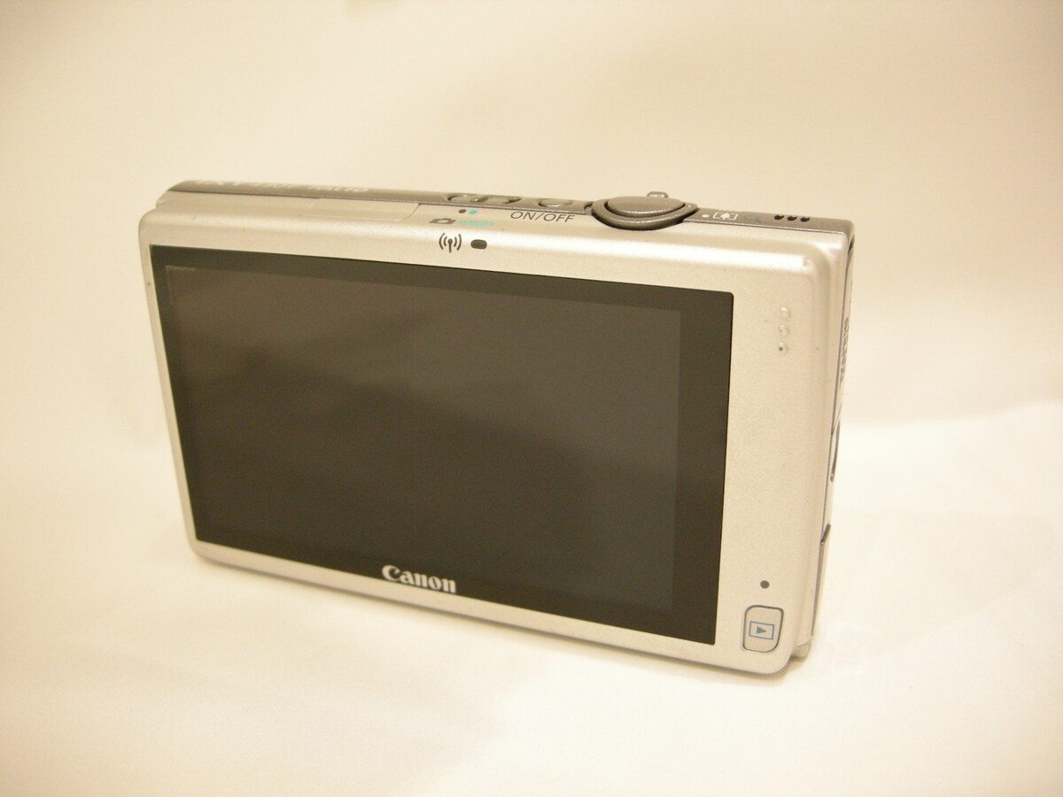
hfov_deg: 51.4
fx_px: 1106
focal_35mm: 36
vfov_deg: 39.7
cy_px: 398
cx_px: 532
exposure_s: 1/60
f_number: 2.7
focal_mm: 7.5
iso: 279
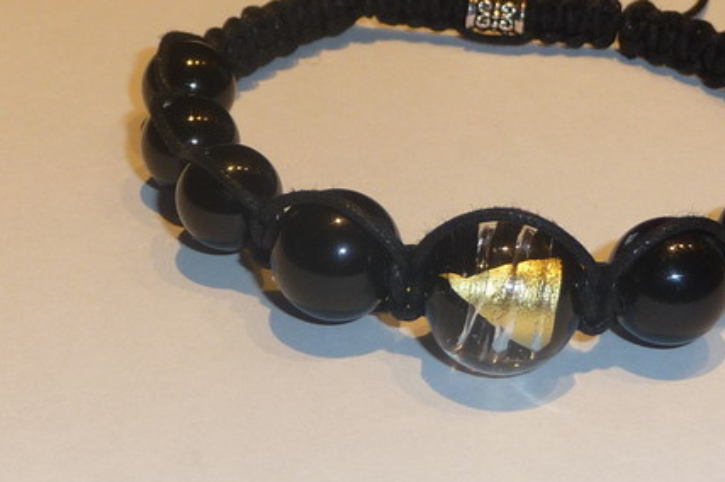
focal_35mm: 98
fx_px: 1972
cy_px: 148
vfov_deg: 13.9
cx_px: 470
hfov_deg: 20.8
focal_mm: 6.7
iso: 100
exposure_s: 1/50
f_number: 3.9
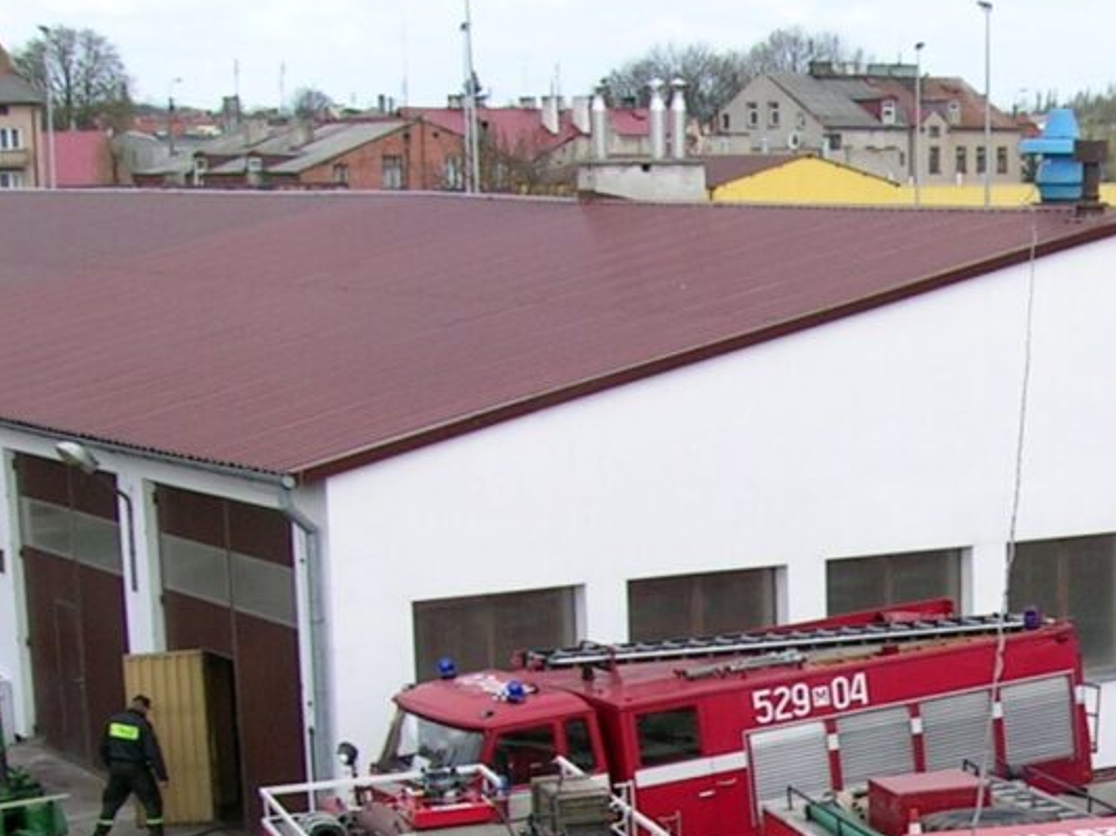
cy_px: 525
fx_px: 1482
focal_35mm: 46
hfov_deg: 41.3
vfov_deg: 31.3
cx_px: 578
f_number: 4.8
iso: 50
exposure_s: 1/161
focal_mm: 5.4
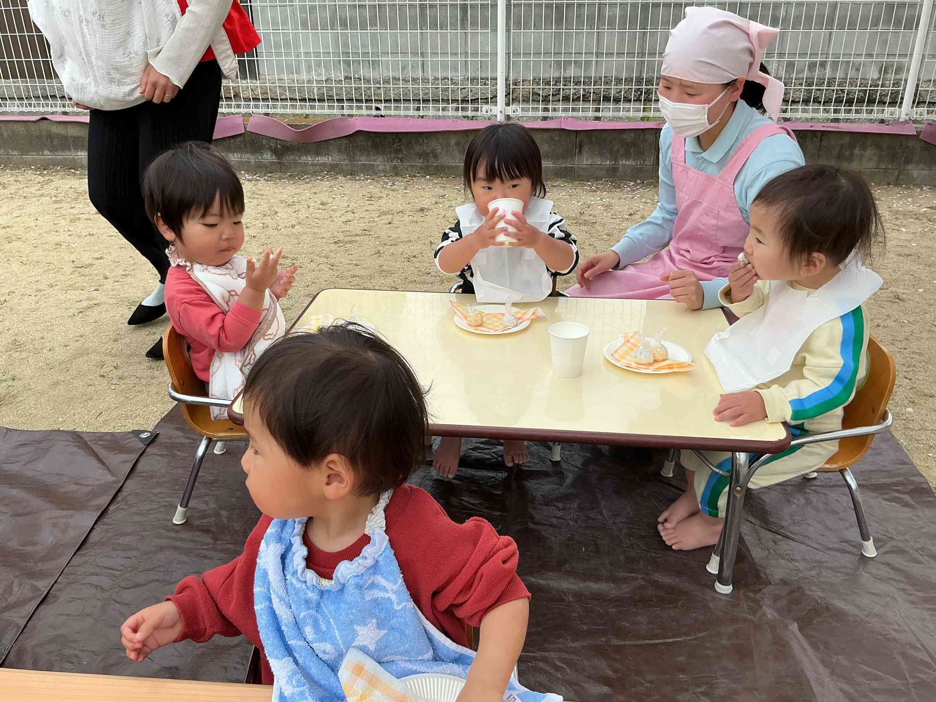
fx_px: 784
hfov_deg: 61.7
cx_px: 468
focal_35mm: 29
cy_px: 351
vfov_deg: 48.2
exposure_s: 1/202
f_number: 1.8
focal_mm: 3
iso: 20
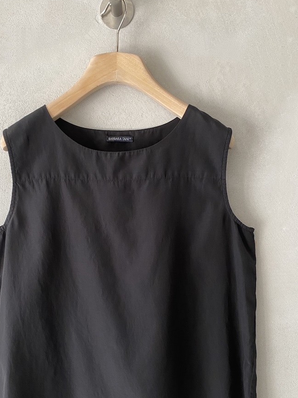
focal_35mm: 32
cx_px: 125
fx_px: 367
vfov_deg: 56.4
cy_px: 238
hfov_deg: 44.0
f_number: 1.8
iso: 160
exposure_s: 1/60
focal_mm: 4.25
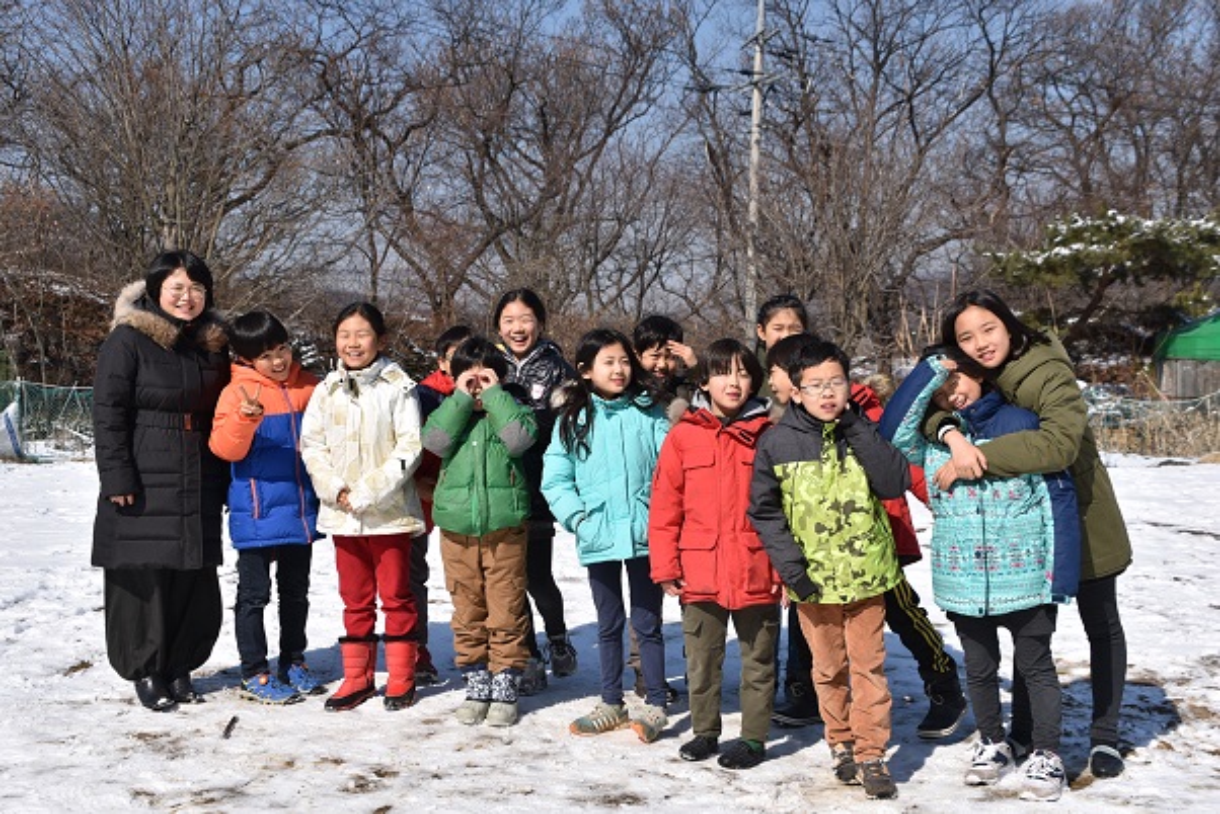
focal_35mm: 50
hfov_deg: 39.6
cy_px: 407
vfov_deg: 27.0
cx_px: 610
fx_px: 1695
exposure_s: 1/320
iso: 100
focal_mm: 50
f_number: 10
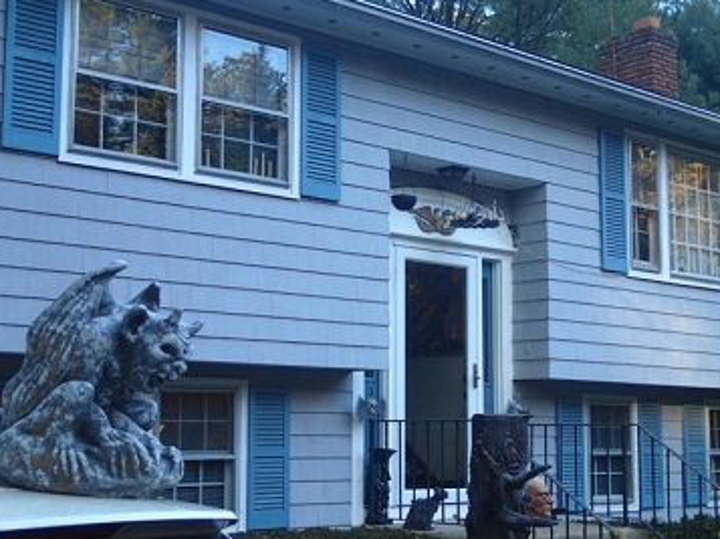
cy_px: 279
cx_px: 370
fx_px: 1164
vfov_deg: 26.1
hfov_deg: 34.4
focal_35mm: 56
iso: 200
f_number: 3.4
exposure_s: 1/100
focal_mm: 9.61
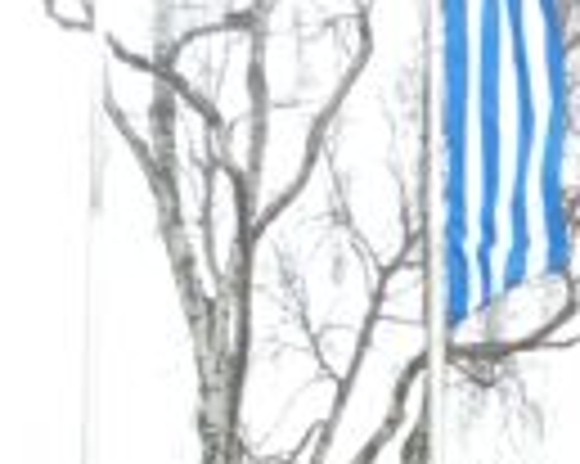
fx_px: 2419
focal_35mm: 141
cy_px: 750
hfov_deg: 13.6
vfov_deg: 10.5
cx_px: 409
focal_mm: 4.12
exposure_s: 1/120
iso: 64
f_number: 2.2
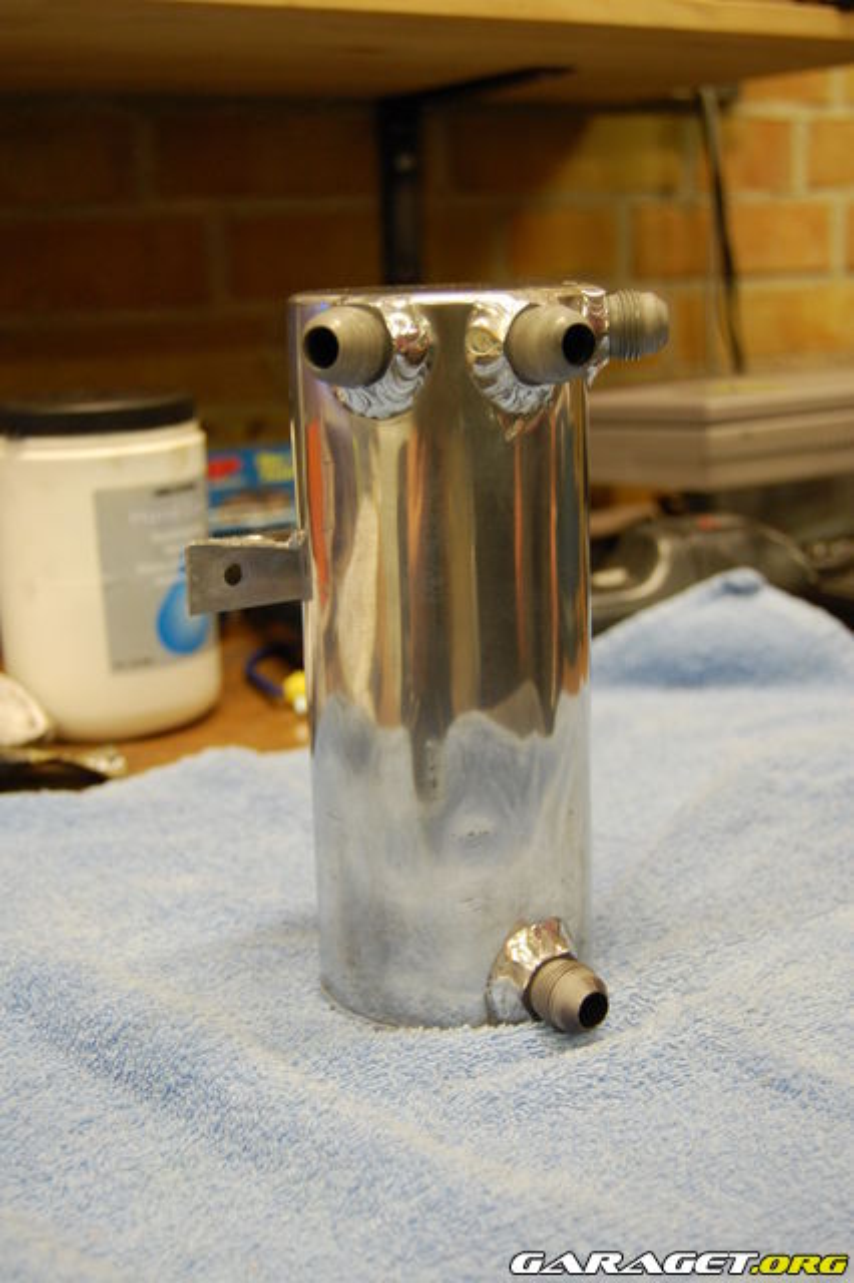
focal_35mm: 45
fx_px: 1603
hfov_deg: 29.8
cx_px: 427
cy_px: 642
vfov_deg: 43.6
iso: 800
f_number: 4.2
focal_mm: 30
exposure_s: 1/25
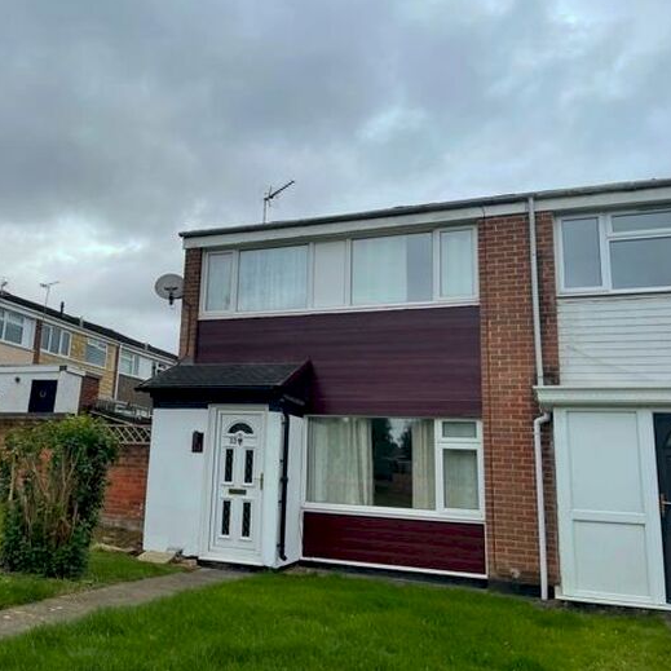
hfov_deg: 51.8
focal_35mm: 31
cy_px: 333
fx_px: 680
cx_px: 240
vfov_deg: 52.5
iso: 32
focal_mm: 4.2
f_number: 1.6
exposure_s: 1/2681
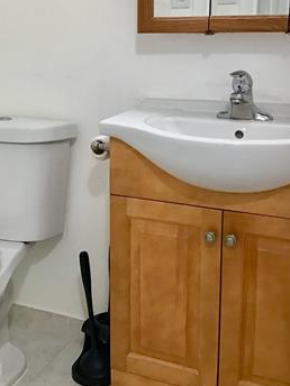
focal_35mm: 54
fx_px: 603
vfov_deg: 35.3
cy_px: 137
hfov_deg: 26.8
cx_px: 81
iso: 100
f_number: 2.4
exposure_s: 1/30
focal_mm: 3.3
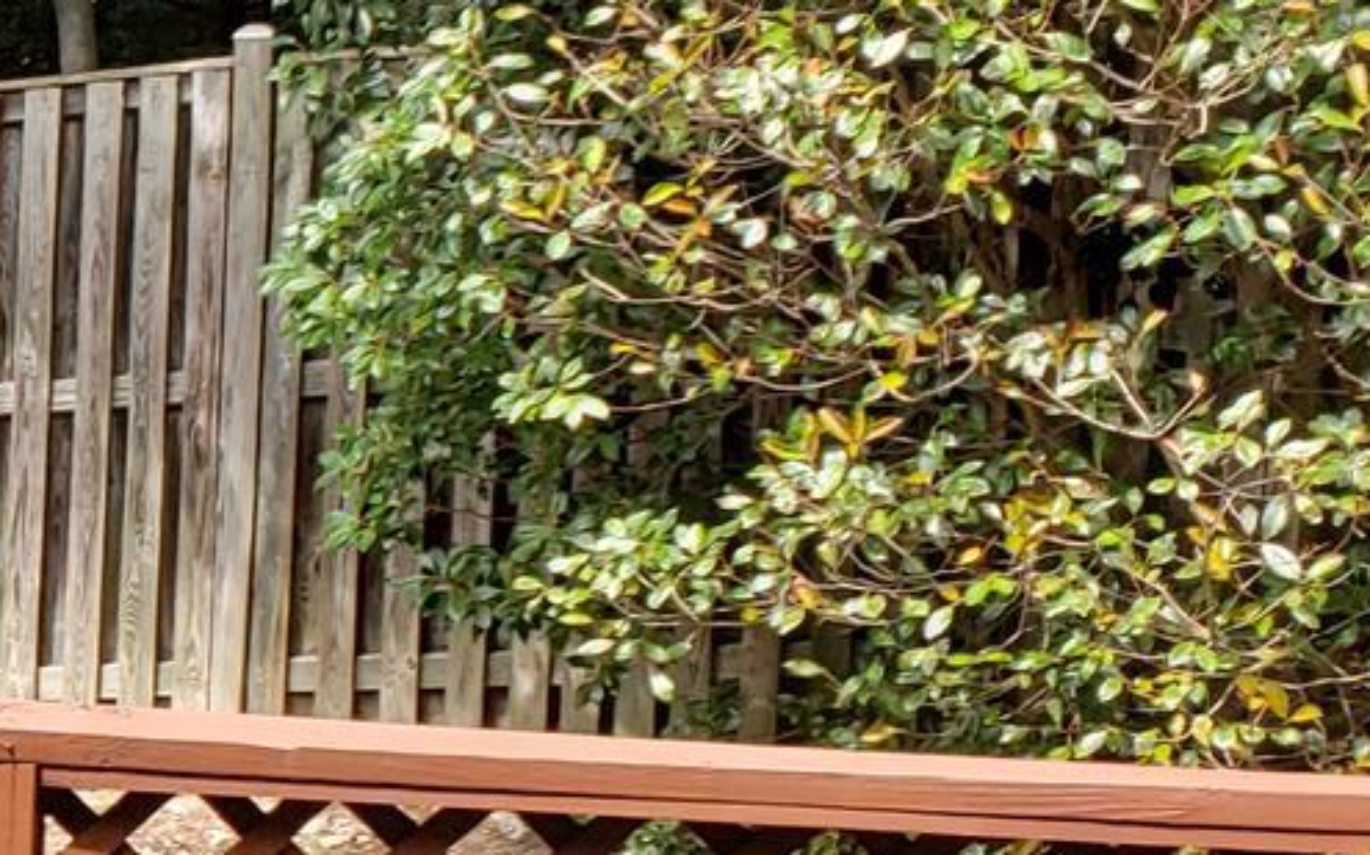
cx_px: -1215
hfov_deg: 15.3
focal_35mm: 114
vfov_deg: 11.5
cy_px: 556
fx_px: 4255
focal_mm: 4.3
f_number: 2.4
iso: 50
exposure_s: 1/296
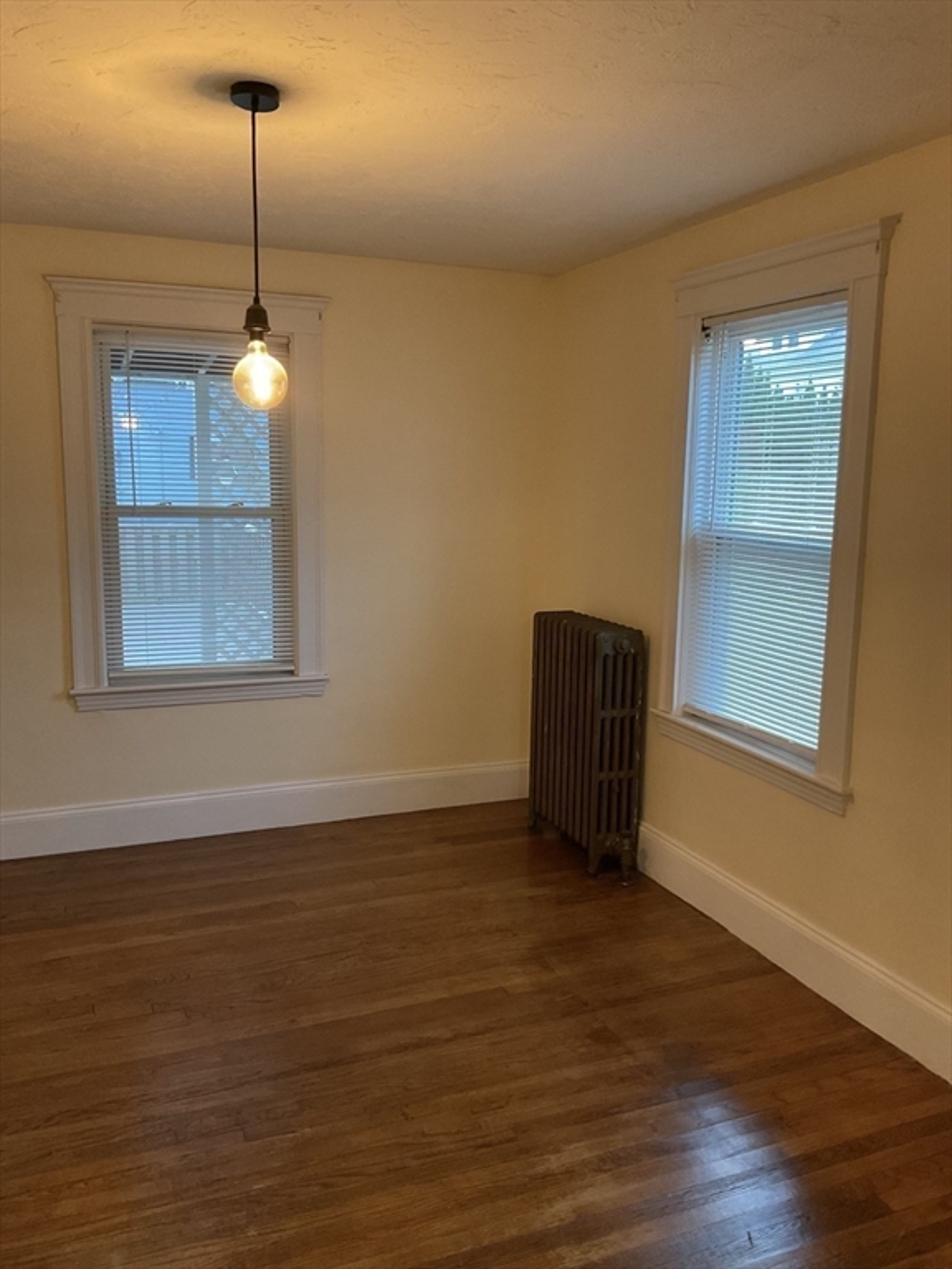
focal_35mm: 29
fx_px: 1063
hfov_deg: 48.2
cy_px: 634
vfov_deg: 61.7
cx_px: 476
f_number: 1.8
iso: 200
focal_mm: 3
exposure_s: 1/40
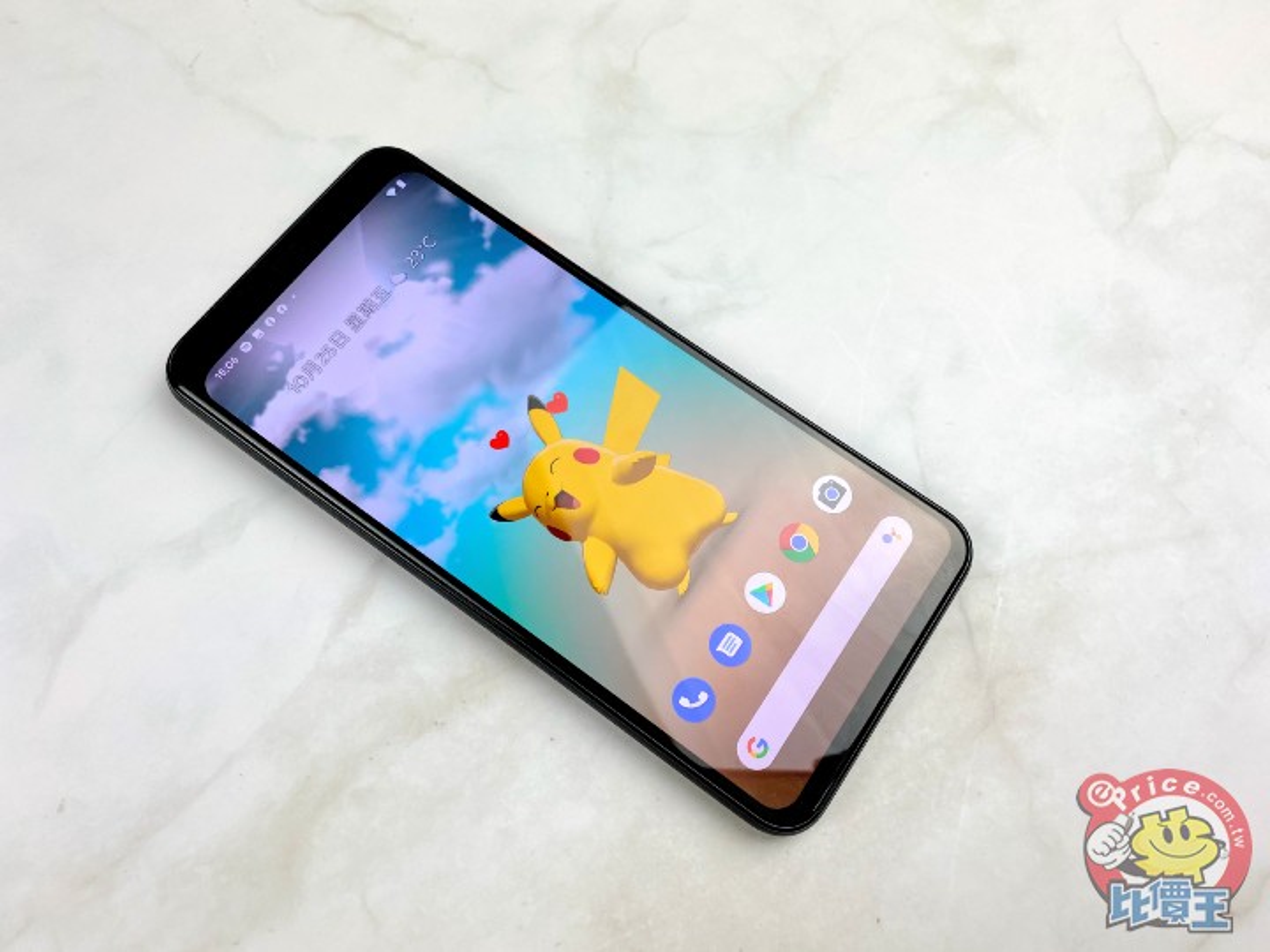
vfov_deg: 53.1
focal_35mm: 26
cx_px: 635
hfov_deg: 67.3
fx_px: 954
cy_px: 476
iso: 32
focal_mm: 4.25
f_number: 1.8
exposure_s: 1/234
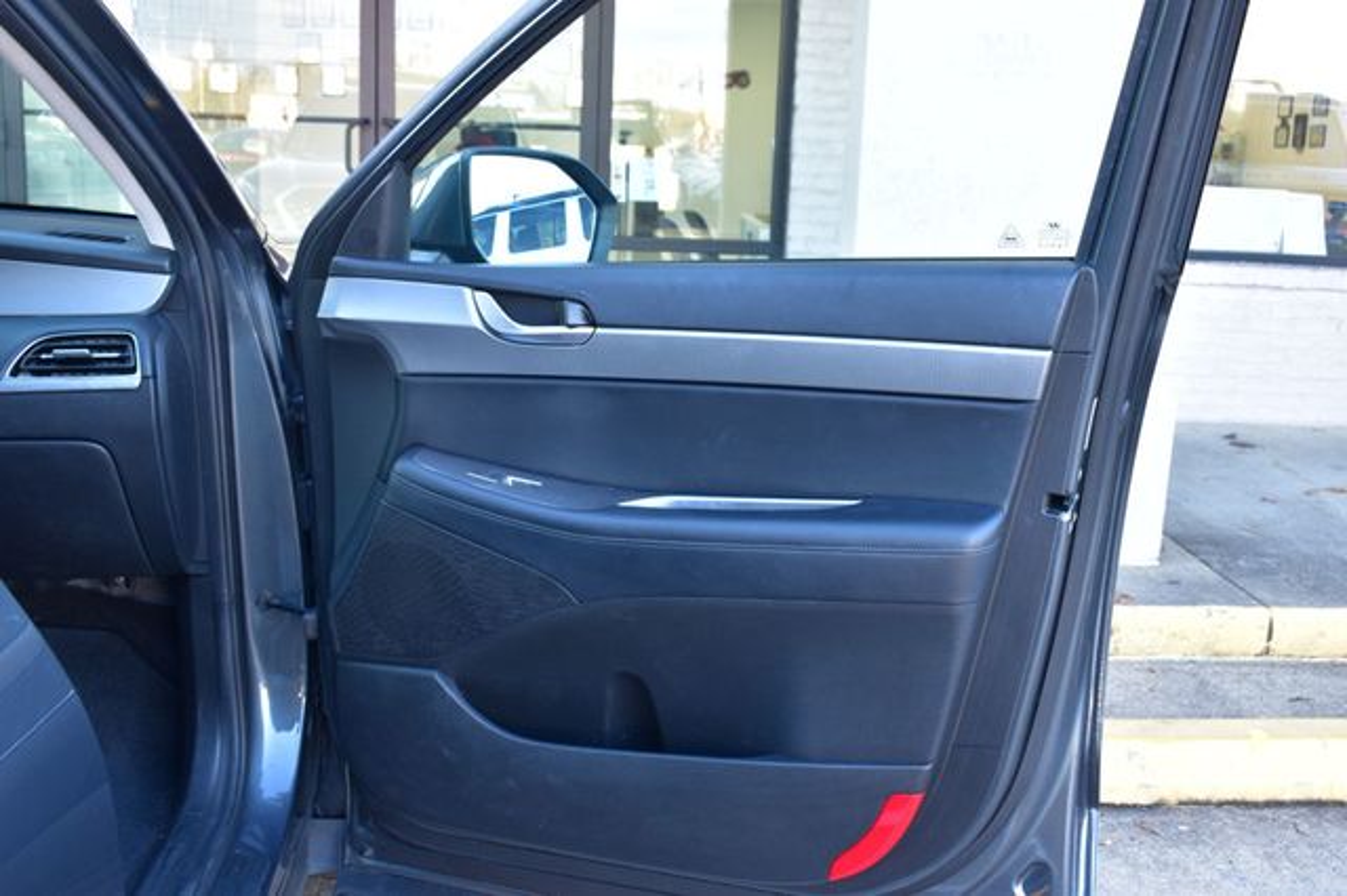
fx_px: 1346
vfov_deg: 36.8
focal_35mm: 36
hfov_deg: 53.2
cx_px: 674
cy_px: 448
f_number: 7.1
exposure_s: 1/30
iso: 400
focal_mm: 24
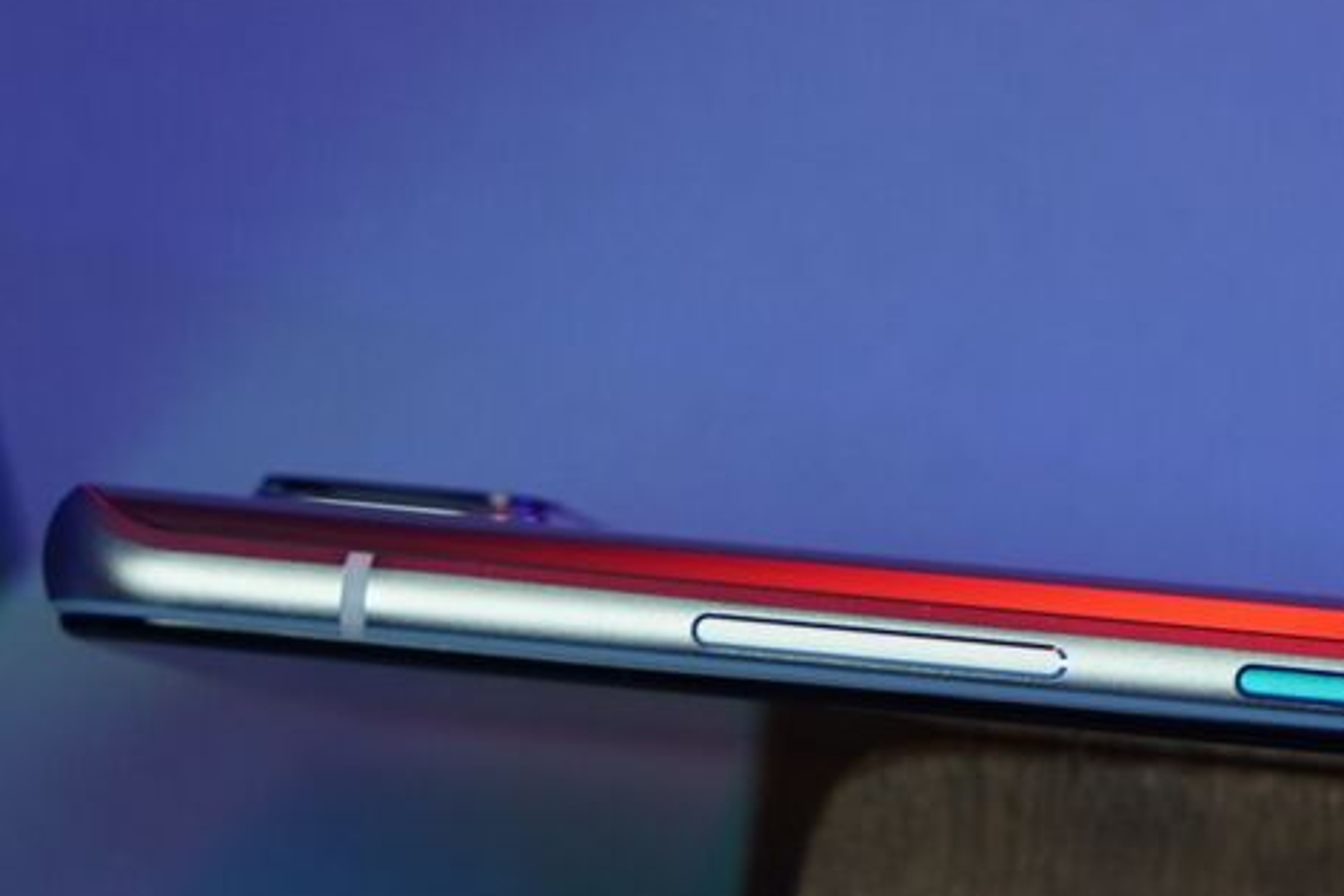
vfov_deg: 11.1
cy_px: 631
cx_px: 856
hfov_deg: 16.6
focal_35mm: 123
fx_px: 4592
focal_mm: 70
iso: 800
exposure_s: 1/200
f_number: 6.3
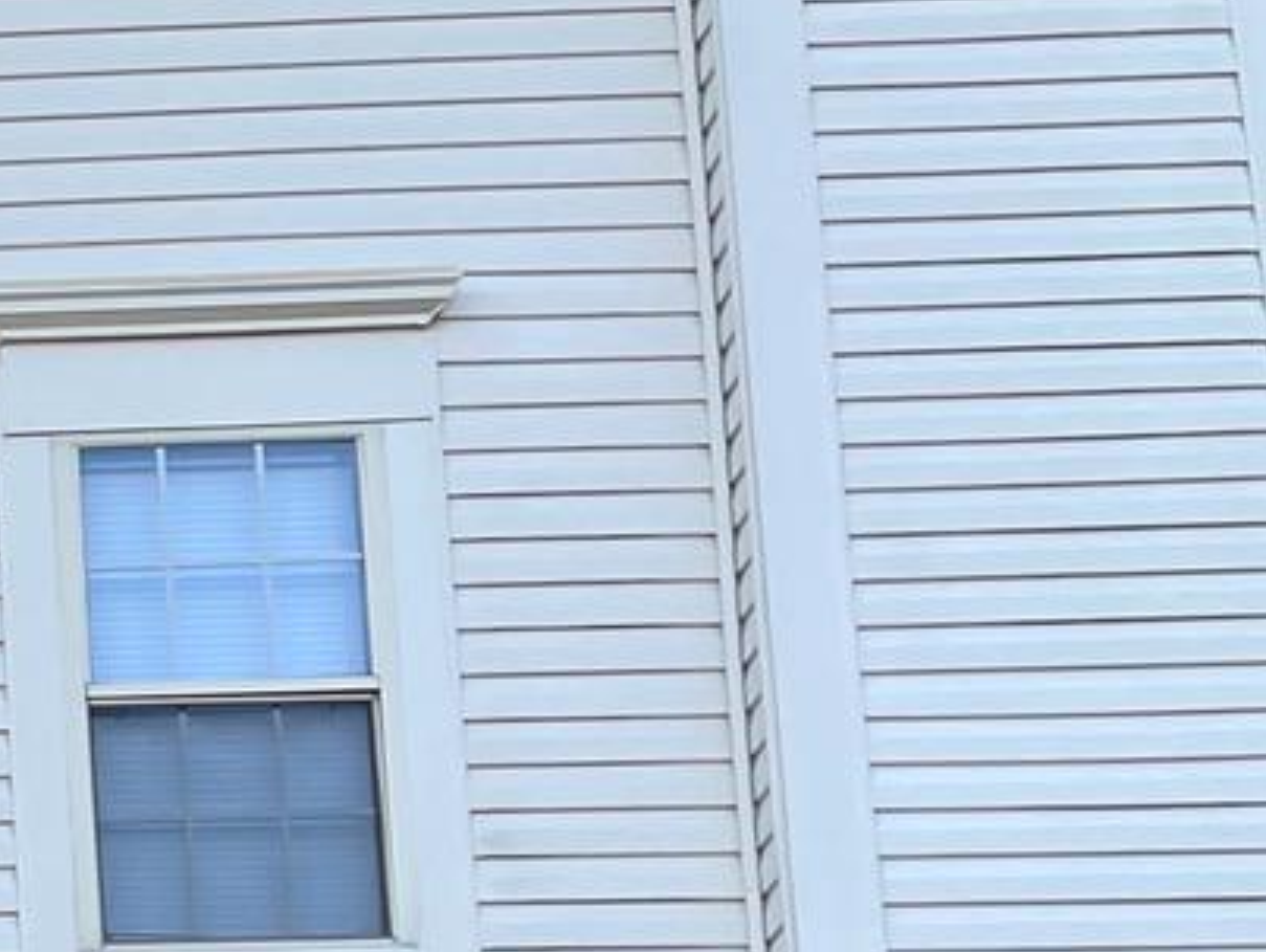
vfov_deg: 10.4
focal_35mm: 132
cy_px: 1835
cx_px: -1442
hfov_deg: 12.7
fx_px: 4832
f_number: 1.6
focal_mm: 5.1
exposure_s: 1/684
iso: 32
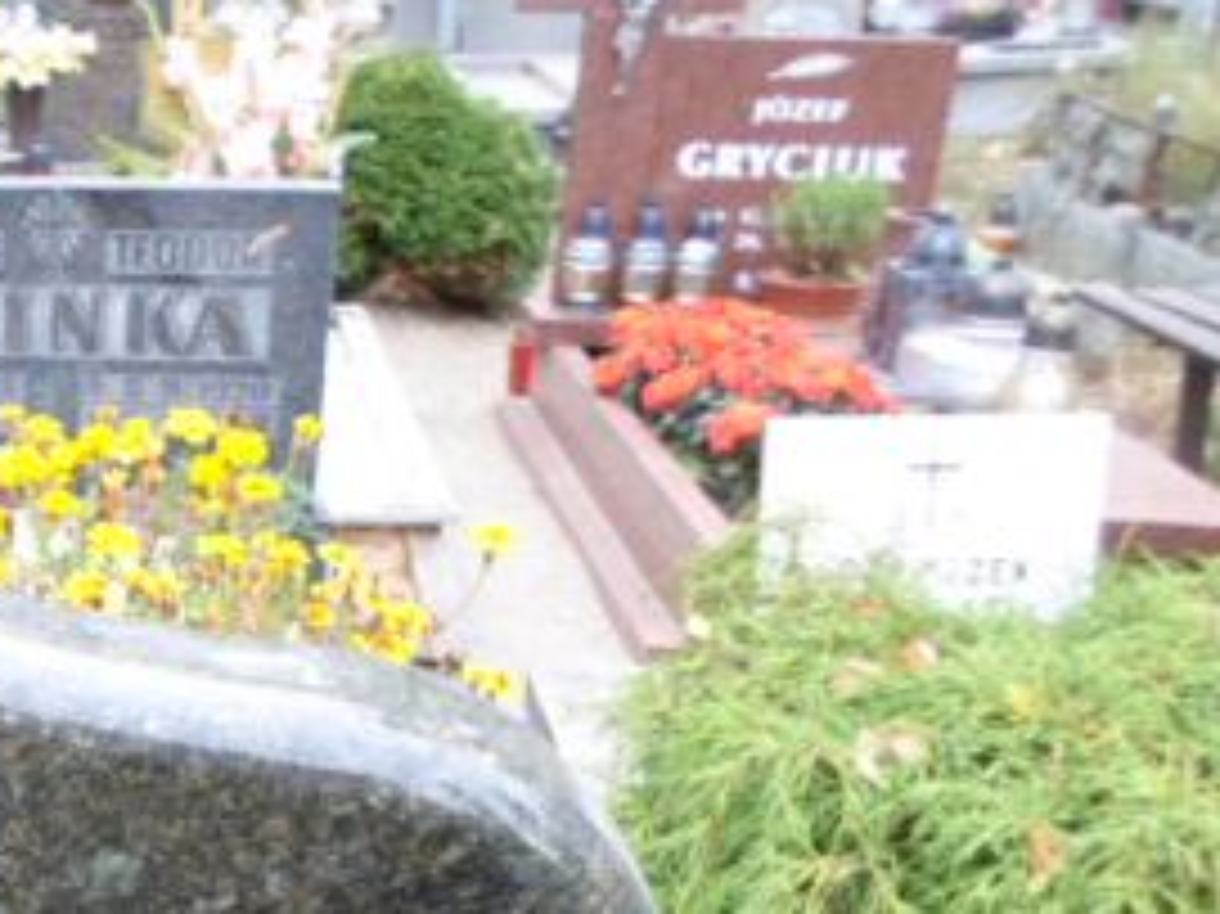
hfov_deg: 28.7
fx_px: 2078
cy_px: 1031
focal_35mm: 59
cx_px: -212
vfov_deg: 23.2
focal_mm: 4.5
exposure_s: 1/90
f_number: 2.5
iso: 80
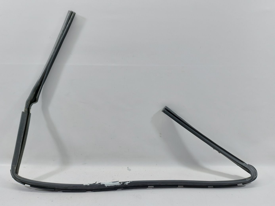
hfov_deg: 71.6
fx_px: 191
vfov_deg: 56.8
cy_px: 103
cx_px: 138
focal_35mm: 24
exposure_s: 1/50
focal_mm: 5.23
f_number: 1.8
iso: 64
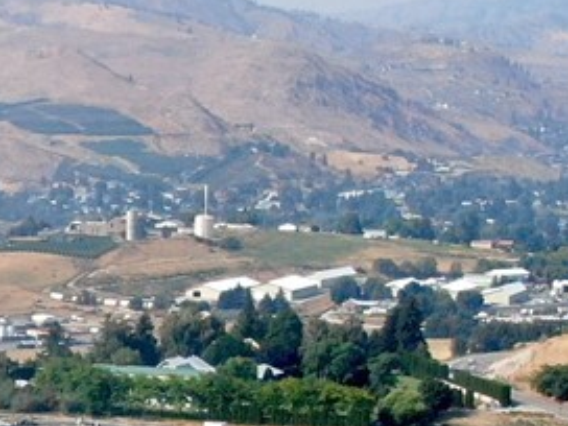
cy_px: 507
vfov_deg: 10.4
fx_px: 2314
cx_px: -240
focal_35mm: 141
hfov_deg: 13.3
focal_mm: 4.39
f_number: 2.8
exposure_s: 1/1600
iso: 110
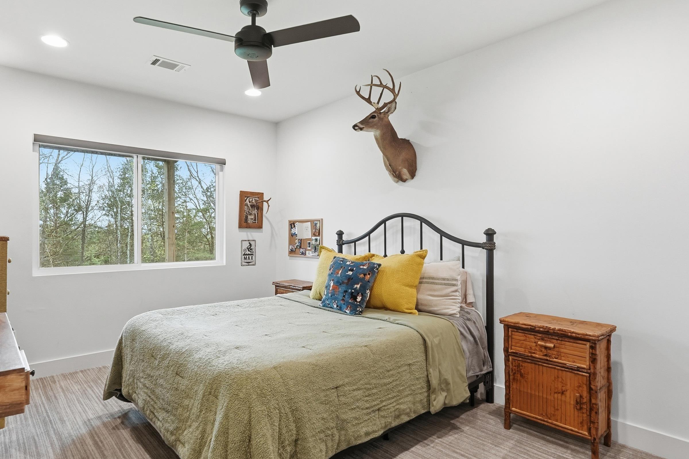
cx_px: 307
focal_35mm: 20
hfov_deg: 83.7
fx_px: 383
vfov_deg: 61.9
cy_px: 226
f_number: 5
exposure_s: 1/400
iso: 2000
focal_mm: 16
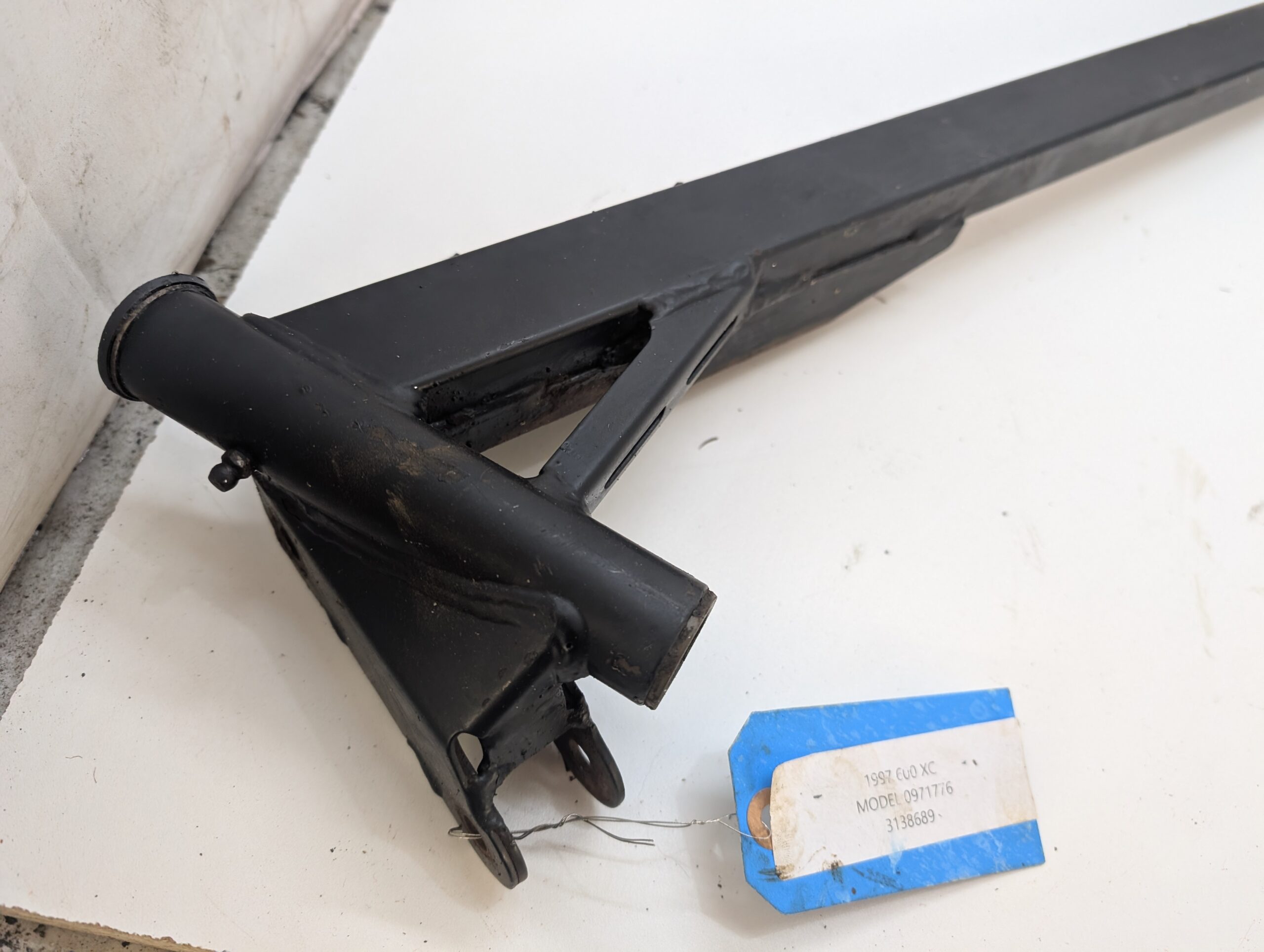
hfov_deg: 71.5
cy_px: 476
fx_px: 878
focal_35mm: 24
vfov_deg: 56.9
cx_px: 632
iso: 195
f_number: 1.68
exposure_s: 1/55.8
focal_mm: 6.9
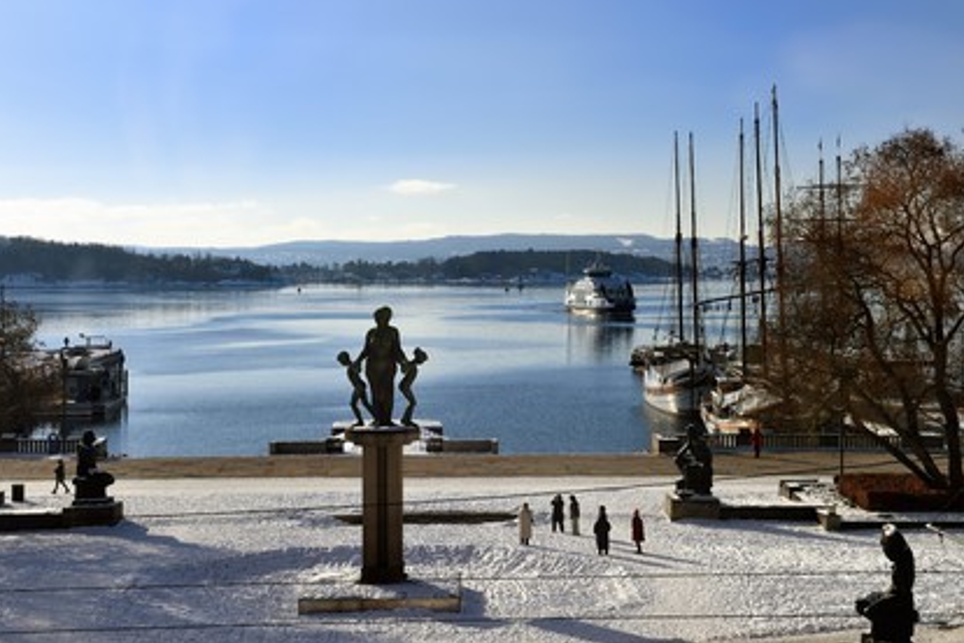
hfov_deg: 28.5
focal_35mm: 71
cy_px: 319
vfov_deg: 19.2
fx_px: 1901
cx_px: 487
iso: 200
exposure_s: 1/320
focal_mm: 70
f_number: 16
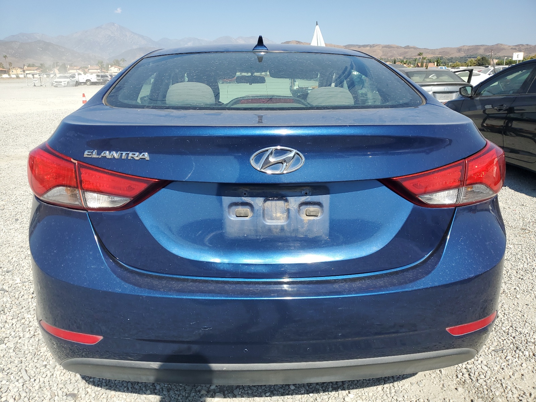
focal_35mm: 26
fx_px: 403
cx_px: 268
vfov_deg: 53.1
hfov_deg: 67.3
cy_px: 201
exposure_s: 1/2500
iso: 50
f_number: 1.5
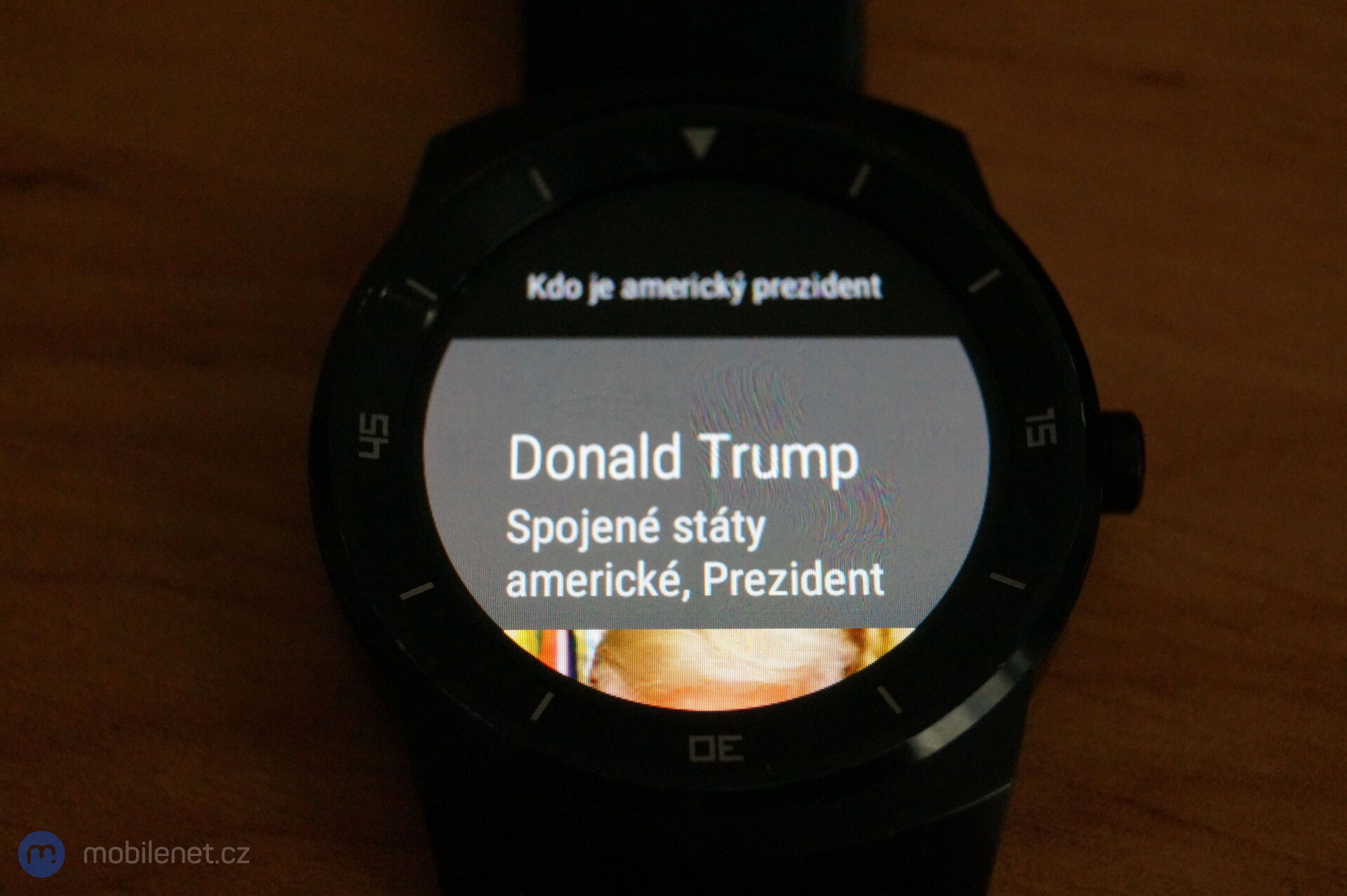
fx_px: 3085
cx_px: 674
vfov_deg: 16.5
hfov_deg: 24.6
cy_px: 448
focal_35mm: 82
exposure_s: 1/50
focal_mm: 55
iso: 3200
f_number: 5.6
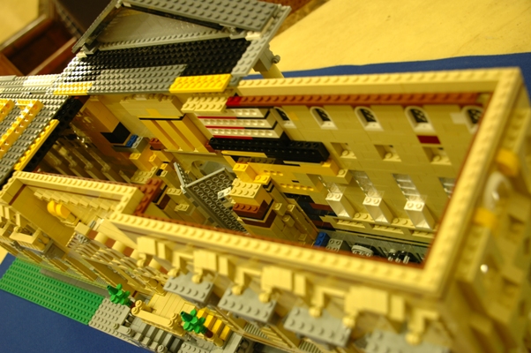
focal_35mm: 40
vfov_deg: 32.9
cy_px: 176
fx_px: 597
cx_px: 266
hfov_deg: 48.0
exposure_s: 1/4
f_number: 3.8
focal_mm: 27
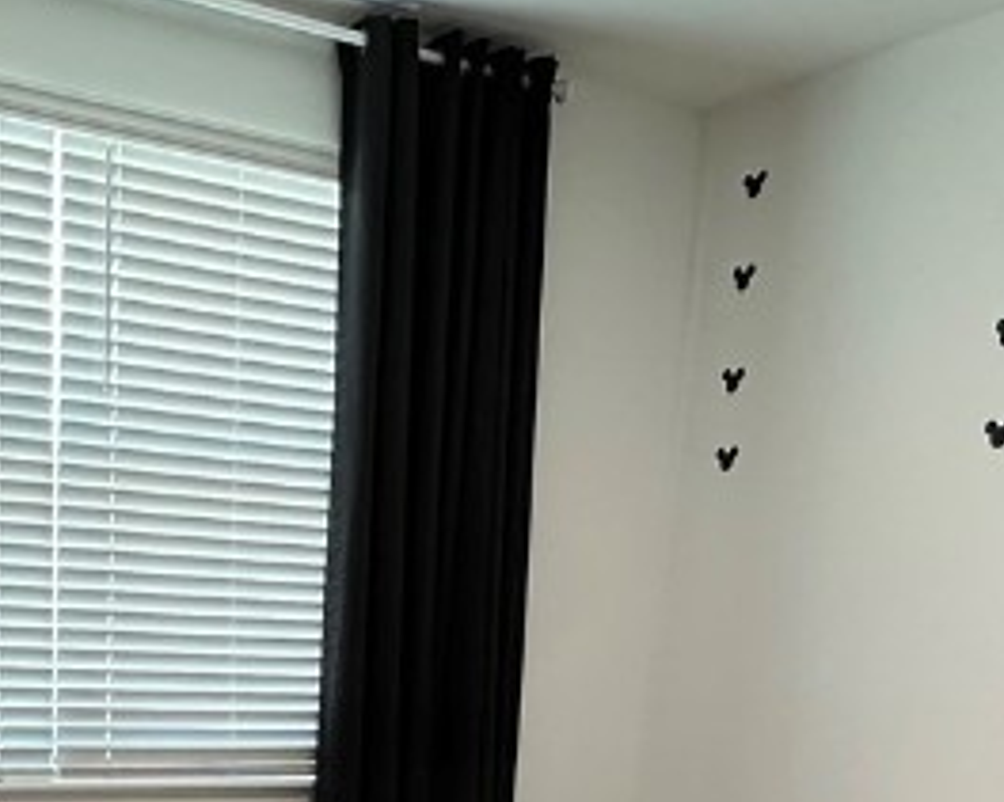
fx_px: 1574
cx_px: 285
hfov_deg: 34.8
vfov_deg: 25.1
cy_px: 1019
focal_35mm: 53
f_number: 2.2
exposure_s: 1/60
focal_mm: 2.22
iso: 160
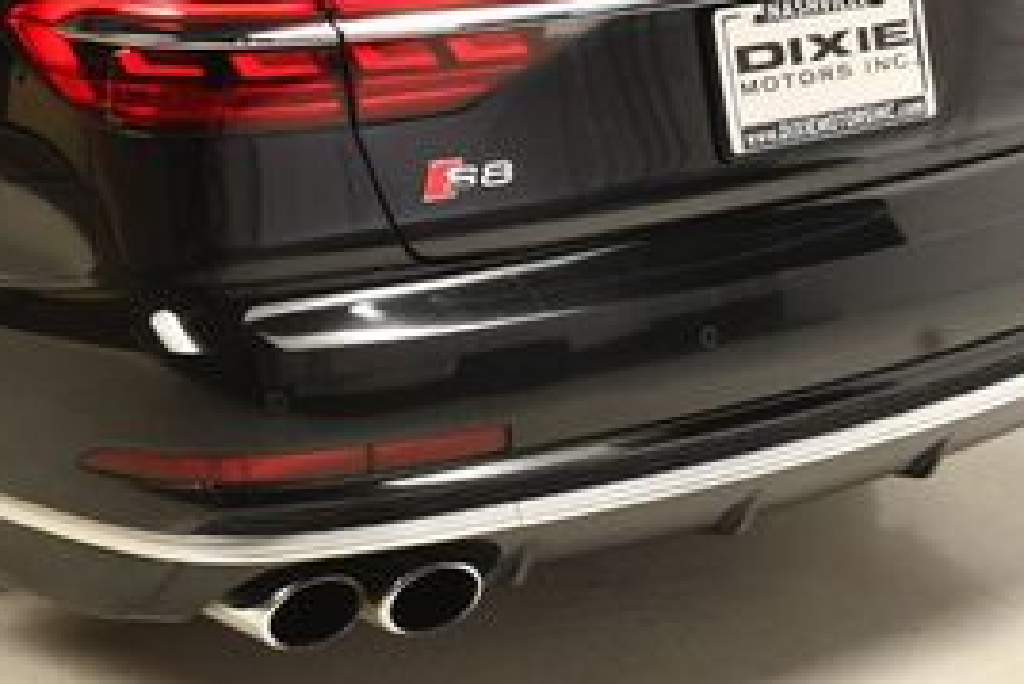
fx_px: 2647
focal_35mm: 93
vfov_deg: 14.6
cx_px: 222
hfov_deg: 21.7
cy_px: 65
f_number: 10
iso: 100
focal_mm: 26
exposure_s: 1/160
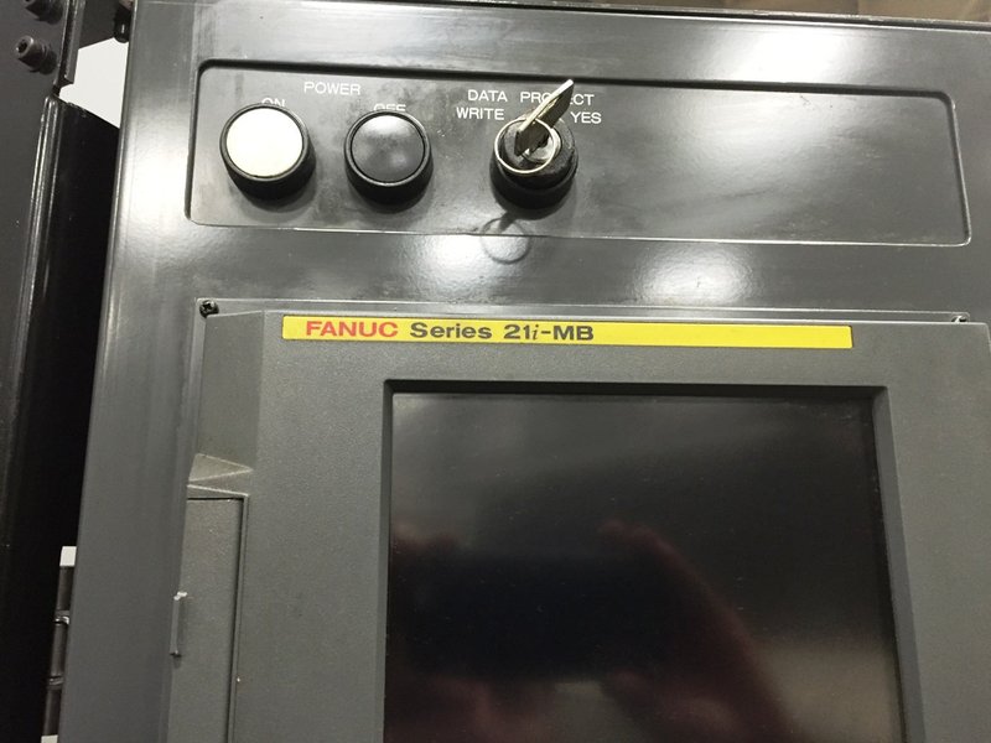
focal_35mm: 29
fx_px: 830
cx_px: 496
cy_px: 372
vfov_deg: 48.2
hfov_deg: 61.7
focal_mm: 4.15
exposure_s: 1/20
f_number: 2.2
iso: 250
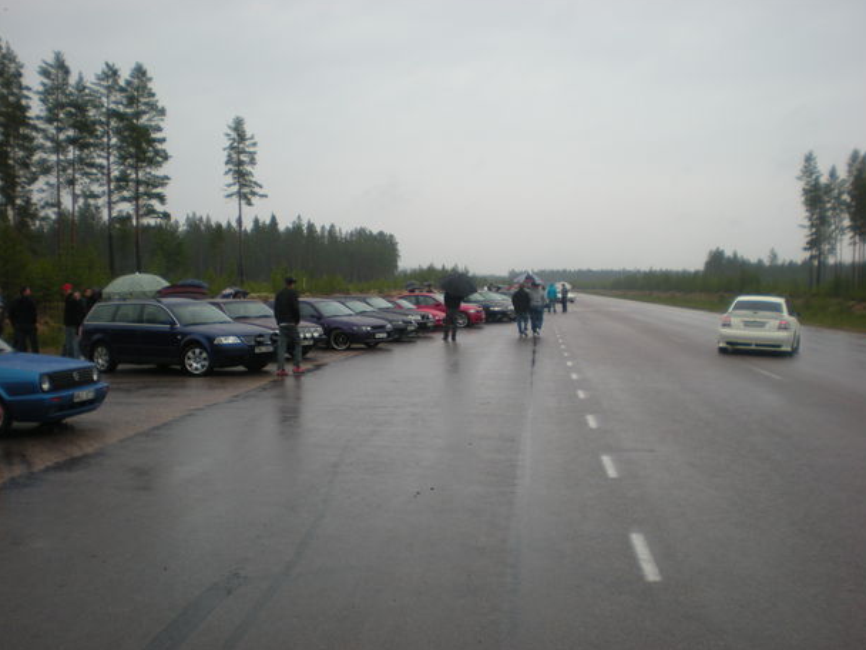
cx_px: 430
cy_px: 335
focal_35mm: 40
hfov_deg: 46.8
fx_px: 1001
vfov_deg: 36.0
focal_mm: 6.3
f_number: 3.1
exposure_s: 1/235
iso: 64
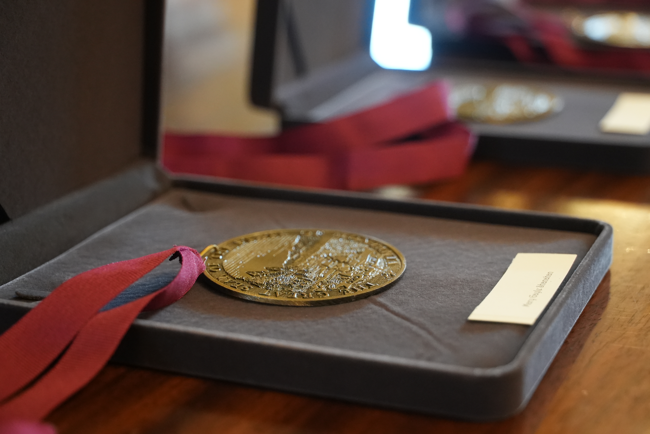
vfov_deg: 19.8
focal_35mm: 69
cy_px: 217
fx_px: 1246
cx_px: 325
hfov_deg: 29.2
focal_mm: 69
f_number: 4
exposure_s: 1/160
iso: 8000
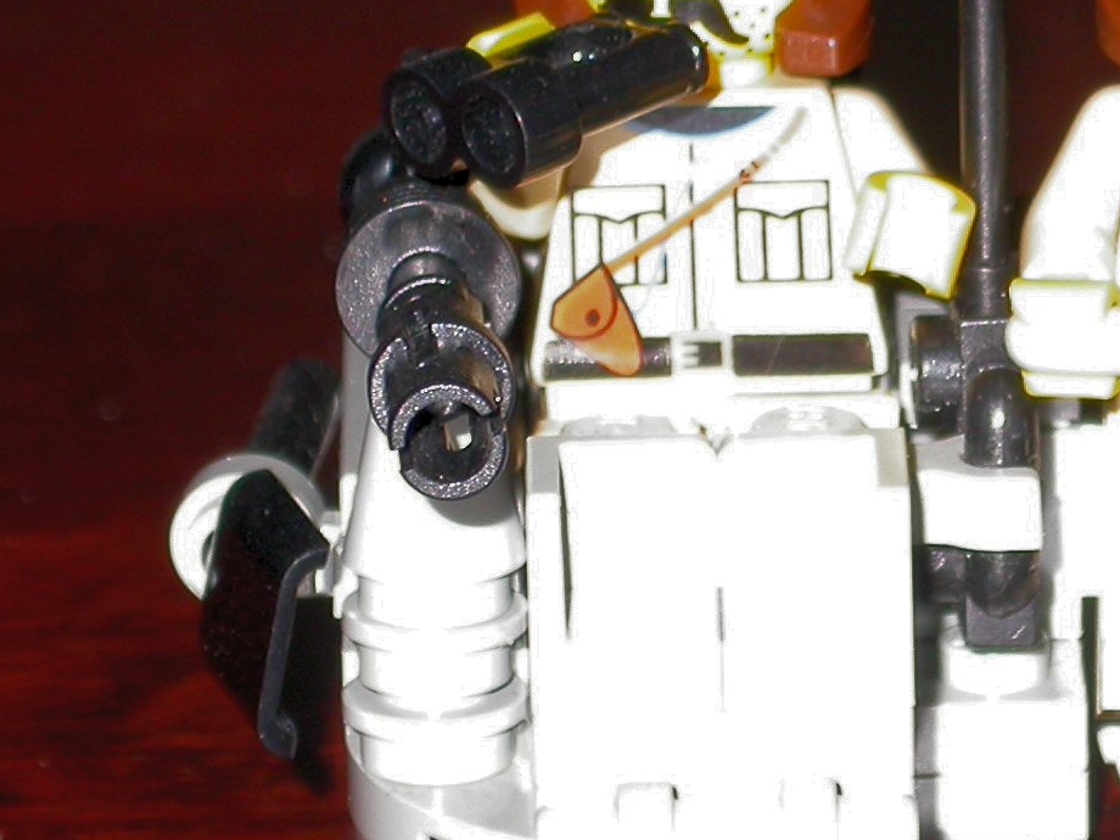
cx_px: 1085
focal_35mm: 373
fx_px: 12068
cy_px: 545
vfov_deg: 4.0
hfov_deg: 5.3
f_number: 5
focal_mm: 31.3
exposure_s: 1/60.3
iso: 100
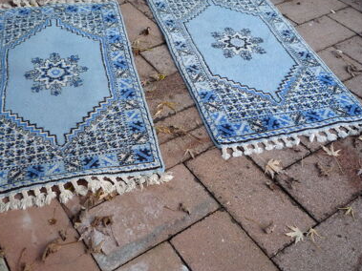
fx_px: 397
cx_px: 153
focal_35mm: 38
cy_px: 131
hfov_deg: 48.8
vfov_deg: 37.7
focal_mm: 5.2
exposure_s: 1/30
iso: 250
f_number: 3.3
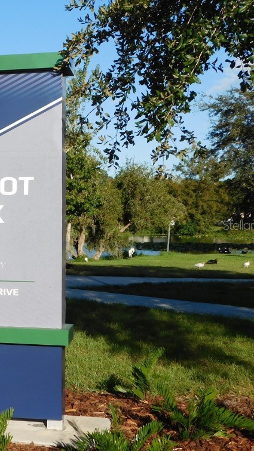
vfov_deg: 35.5
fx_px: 707
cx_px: -27
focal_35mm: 59
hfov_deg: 19.5
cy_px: 225
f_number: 3.6
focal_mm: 7.1
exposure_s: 1/1250
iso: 125
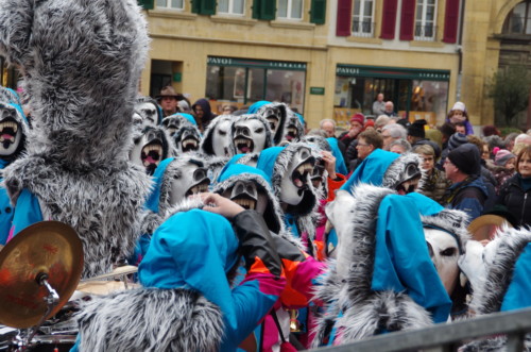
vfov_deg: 10.1
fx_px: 1987
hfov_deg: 15.2
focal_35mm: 135
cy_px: 176
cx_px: 266
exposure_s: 1/125
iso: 800
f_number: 9
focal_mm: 90
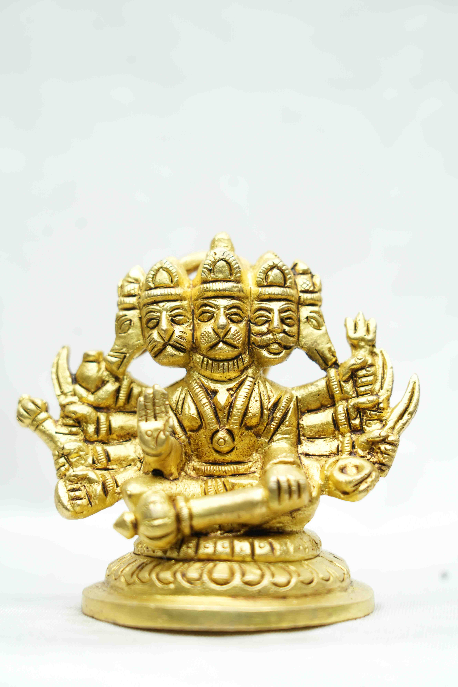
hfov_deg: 13.0
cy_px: 344
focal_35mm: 105
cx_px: 229
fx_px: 2004
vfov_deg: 19.5
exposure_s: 1/60
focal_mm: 105
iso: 400
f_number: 5.6
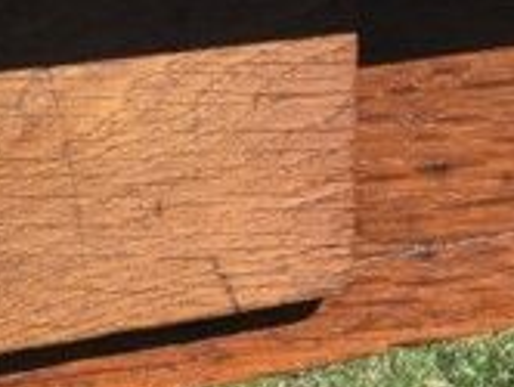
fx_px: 2216
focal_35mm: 149
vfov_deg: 10.0
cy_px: 198
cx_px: 622
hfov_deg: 12.9
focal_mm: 3.3
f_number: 2.4
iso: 25
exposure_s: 1/791
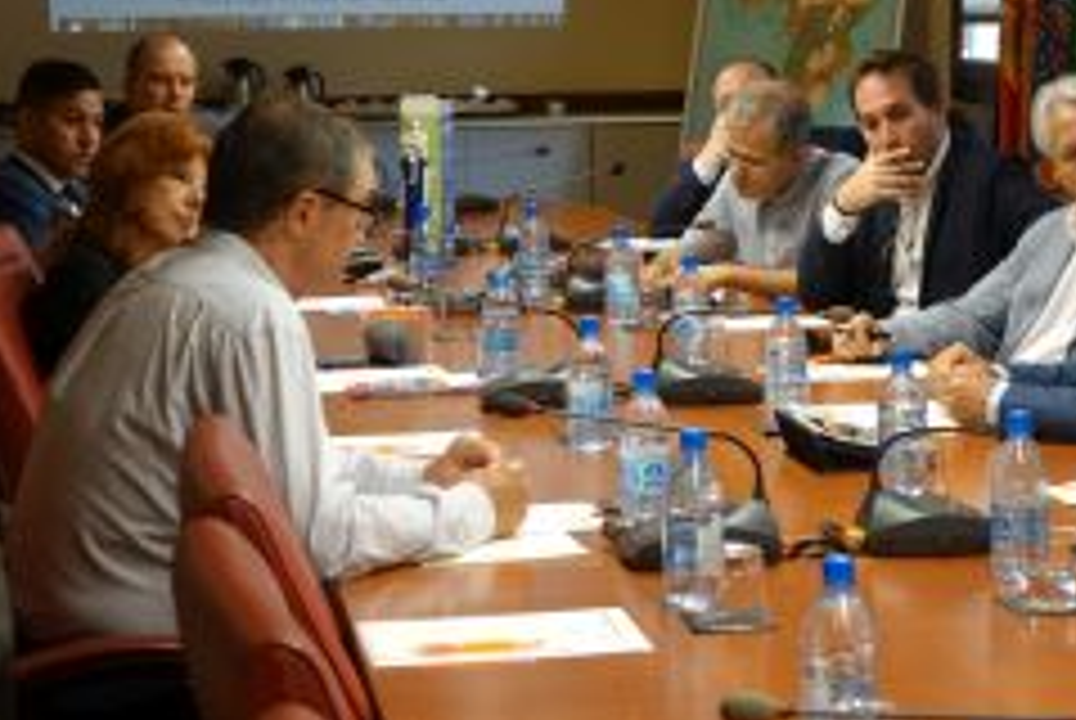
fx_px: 3082
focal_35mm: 103
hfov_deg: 19.6
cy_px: 322
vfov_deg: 13.3
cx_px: 826
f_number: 2.8
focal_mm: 23.32
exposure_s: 1/80
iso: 640
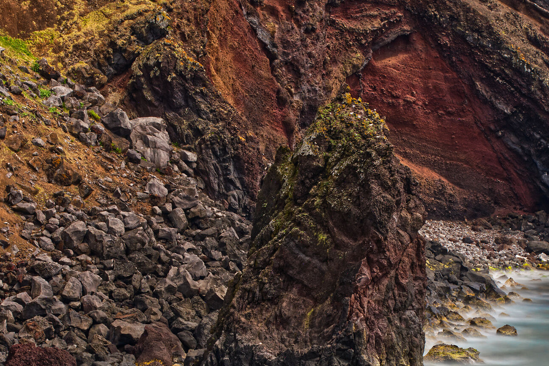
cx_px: 329
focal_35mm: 176
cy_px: 300
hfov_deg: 11.7
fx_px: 2685
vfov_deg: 7.8
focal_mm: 95
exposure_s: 299
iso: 100
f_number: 10
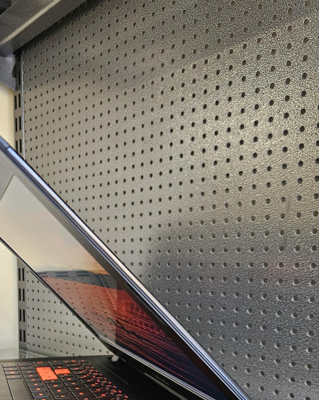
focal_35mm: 40
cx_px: 66
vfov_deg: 44.2
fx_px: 472
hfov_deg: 36.1
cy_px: 305
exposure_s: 1/100
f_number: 1.8
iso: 500
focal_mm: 5.4
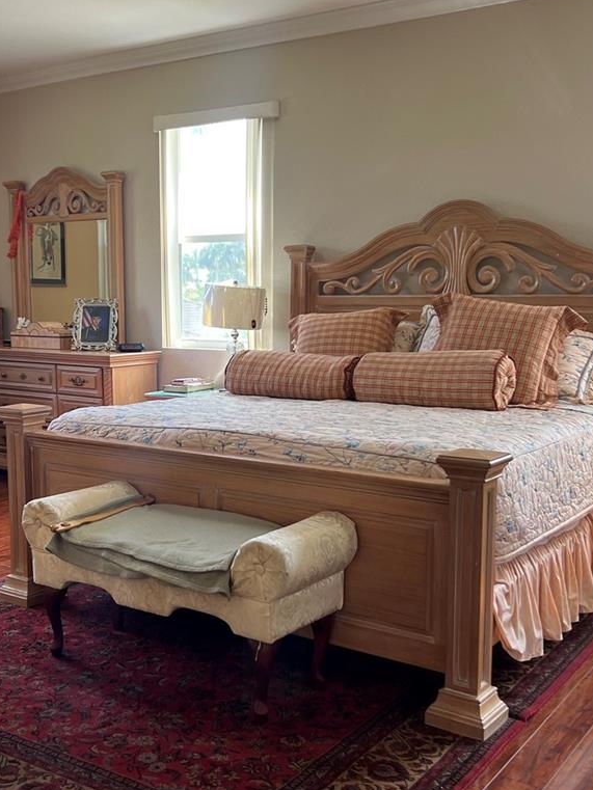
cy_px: 413
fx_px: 936
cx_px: 245
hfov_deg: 35.1
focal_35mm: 41
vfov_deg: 45.8
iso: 100
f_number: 1.5
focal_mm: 5.7
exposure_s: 1/121
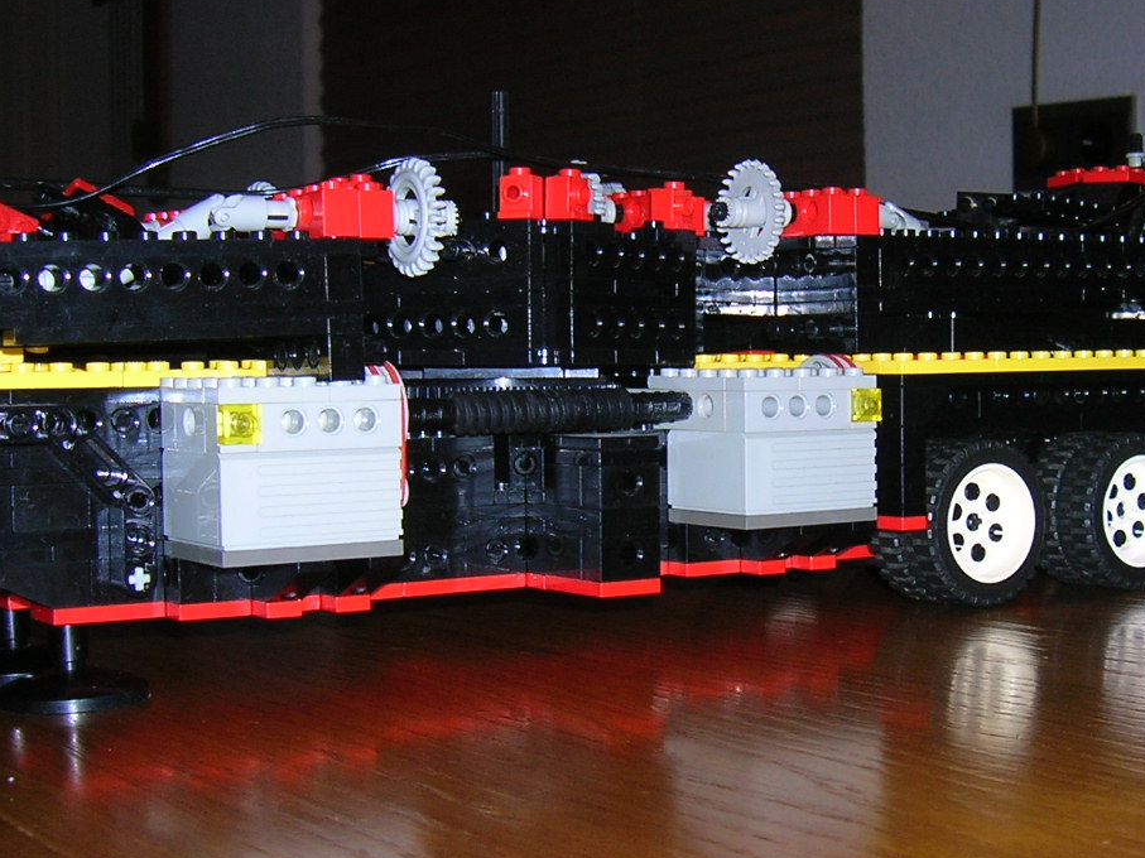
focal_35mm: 60
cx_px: 786
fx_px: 1984
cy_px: 437
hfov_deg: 31.9
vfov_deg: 24.4
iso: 50
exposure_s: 1/60.1
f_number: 2.9
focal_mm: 5.7
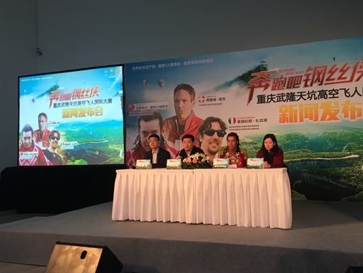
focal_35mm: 34
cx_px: 201
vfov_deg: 41.8
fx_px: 357
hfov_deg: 53.8
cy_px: 149
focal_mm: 4.15
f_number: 2.2
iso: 25
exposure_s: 1/33
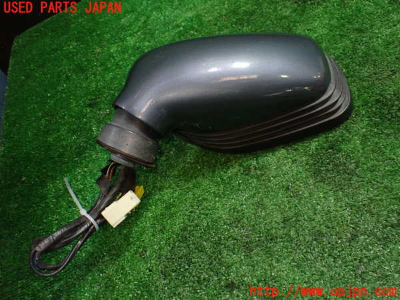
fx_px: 347
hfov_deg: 60.0
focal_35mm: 30
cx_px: 200
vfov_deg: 46.8
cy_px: 150
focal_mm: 5.4
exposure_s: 1/125
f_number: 2.3
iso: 800
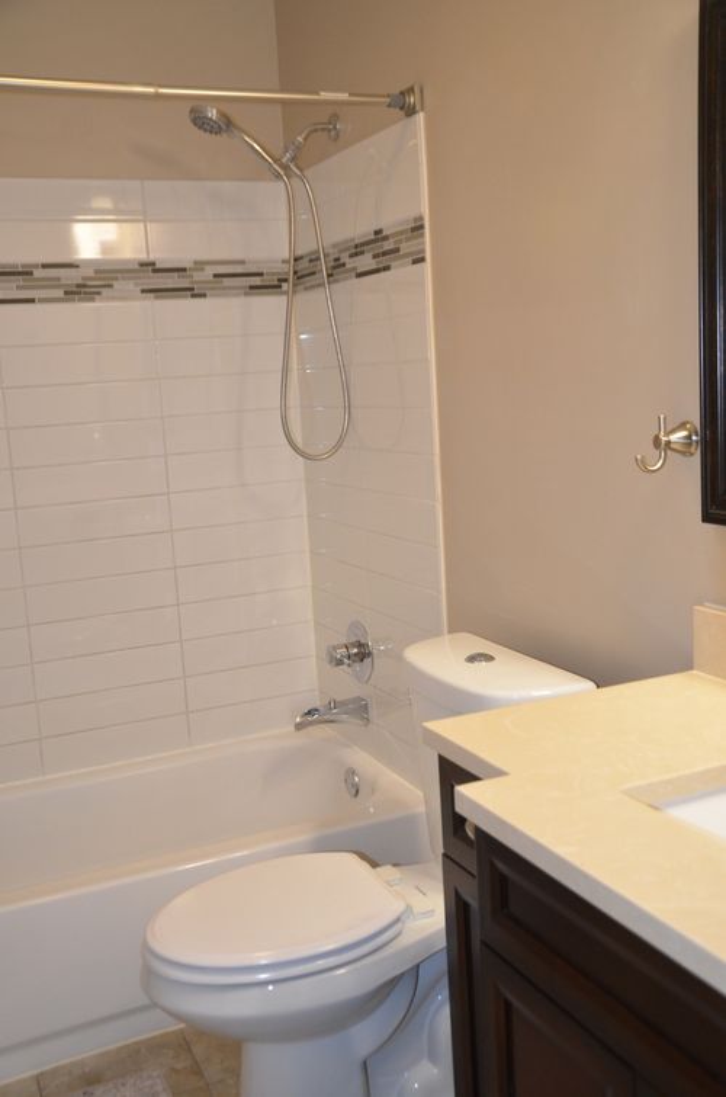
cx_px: 363
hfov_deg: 35.3
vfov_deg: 51.4
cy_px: 548
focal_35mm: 38
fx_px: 1140
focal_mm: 25
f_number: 4
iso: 800
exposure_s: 1/60
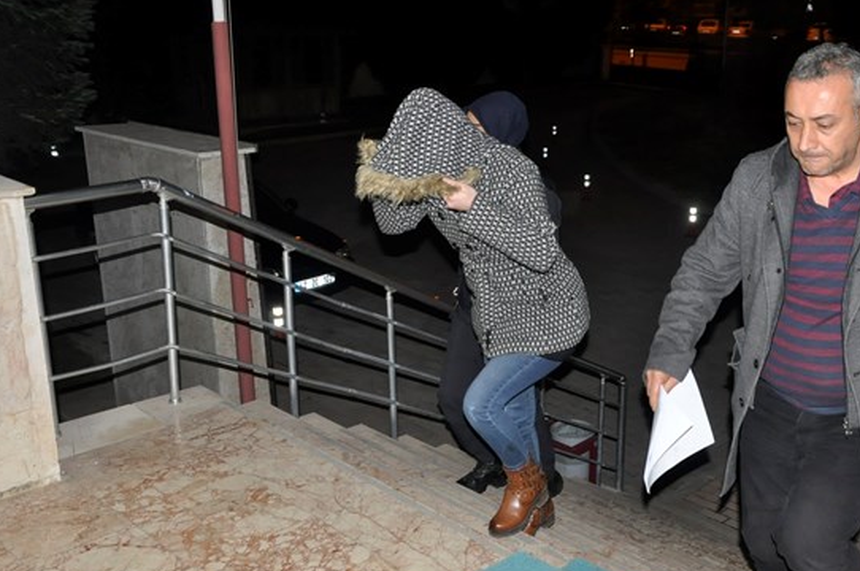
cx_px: 498
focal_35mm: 39
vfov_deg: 34.1
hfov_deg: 49.4
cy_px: 294
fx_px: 931
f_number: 3.8
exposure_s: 1/60
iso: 800
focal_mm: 22
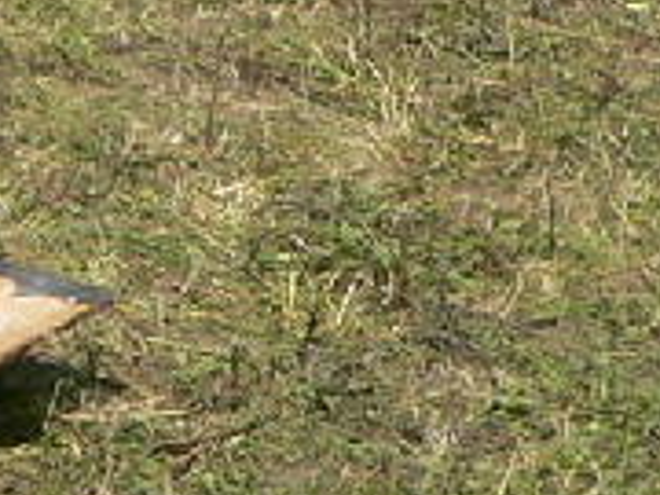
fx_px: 3909
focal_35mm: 205
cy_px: -422
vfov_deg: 7.0
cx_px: -737
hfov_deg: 9.0
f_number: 4
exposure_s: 1/800
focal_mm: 6
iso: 80
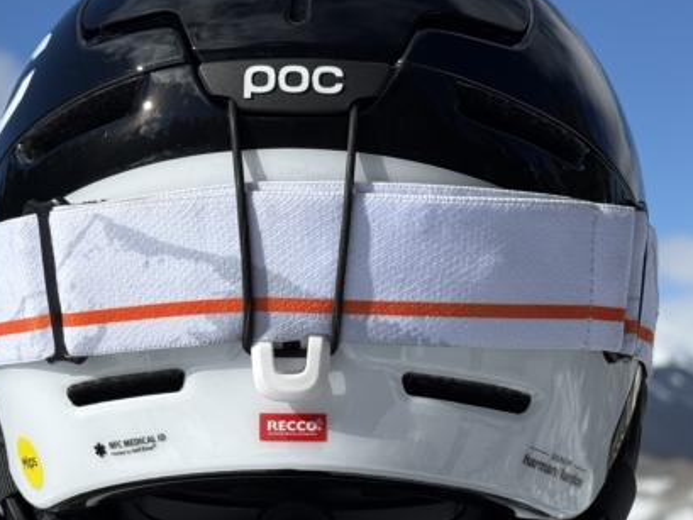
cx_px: 286
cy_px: 307
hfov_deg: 20.6
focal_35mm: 95
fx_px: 1902
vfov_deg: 15.6
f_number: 1.78
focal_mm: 6.76
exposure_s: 1/9901
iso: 64
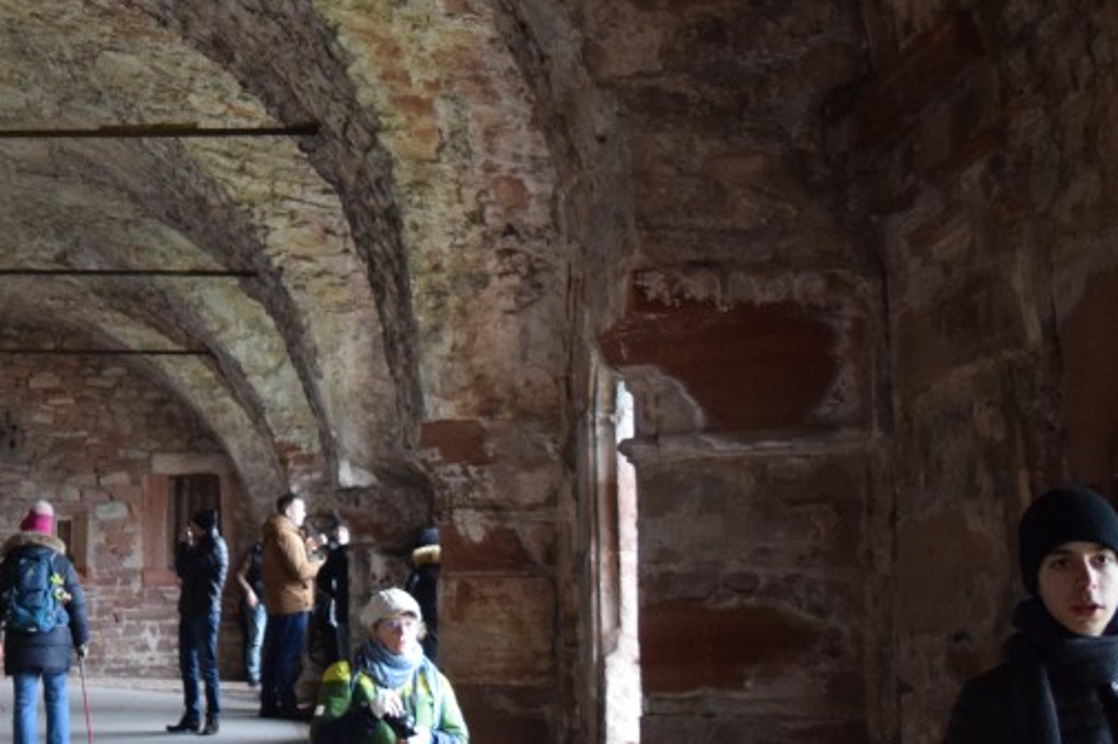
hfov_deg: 25.6
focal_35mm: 76
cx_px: 49
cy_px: 219
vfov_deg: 17.8
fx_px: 2359
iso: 2800
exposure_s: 1/60
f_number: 4
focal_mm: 25
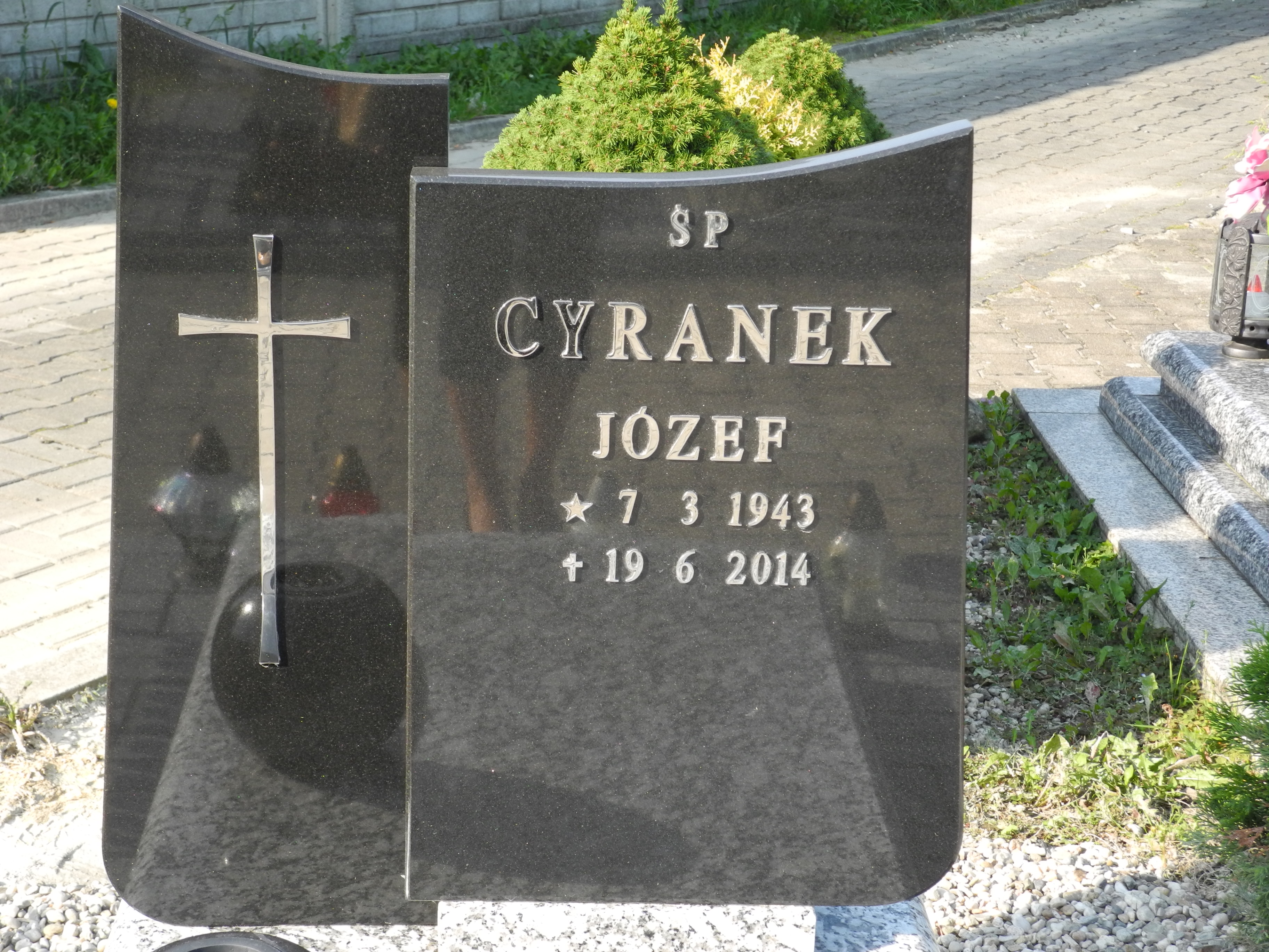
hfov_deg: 28.6
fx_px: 2493
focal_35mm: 68
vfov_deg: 21.6
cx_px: 634
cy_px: 476
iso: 160
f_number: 4
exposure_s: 1/320
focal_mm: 14.5
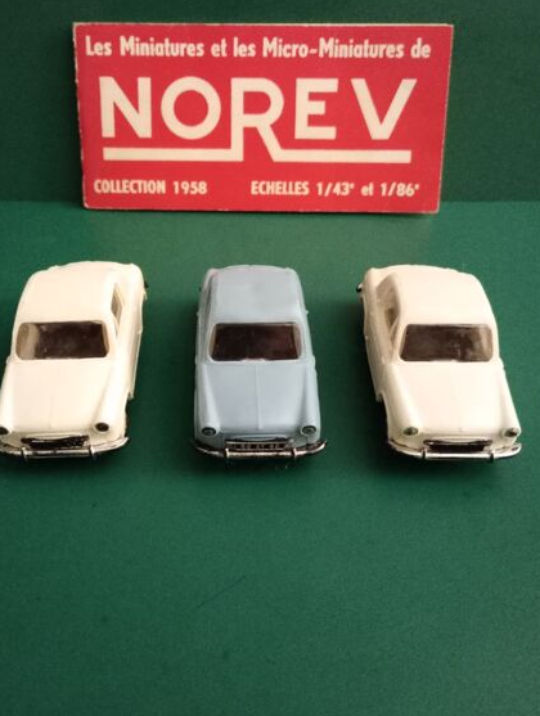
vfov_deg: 56.6
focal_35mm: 32
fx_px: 663
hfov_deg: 44.2
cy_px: 322
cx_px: 244
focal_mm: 4.27
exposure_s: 1/10
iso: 4576
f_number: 1.8
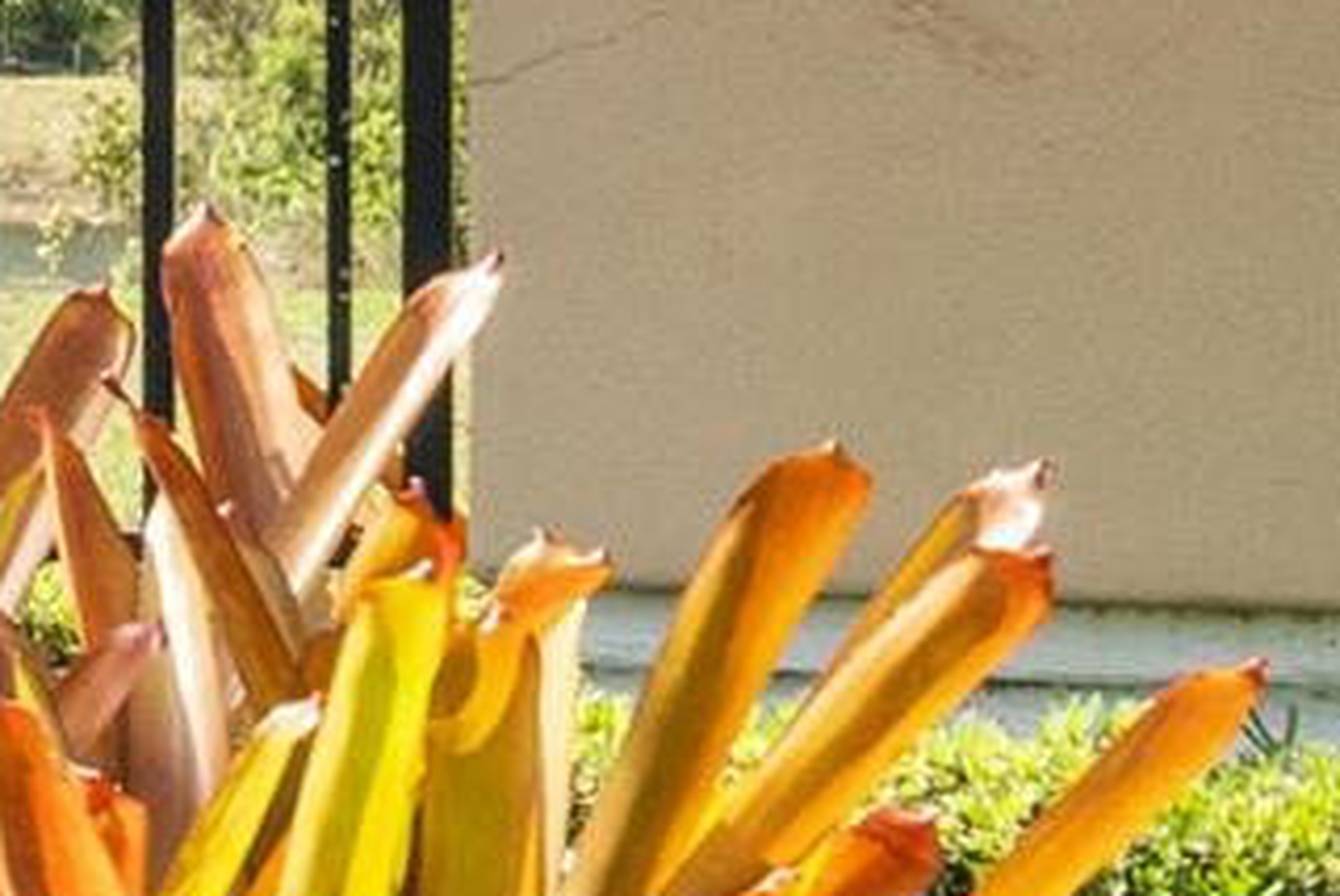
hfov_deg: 7.9
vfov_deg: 6.1
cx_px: -2651
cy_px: -132
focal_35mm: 224
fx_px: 8345
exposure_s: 1/200
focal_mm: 35
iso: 2000
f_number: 8
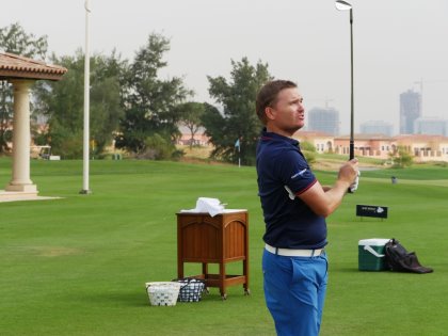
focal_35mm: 122
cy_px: 168
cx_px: 224
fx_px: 1579
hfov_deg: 16.1
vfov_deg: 12.1
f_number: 7.1
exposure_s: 1/400
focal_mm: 61
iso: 200
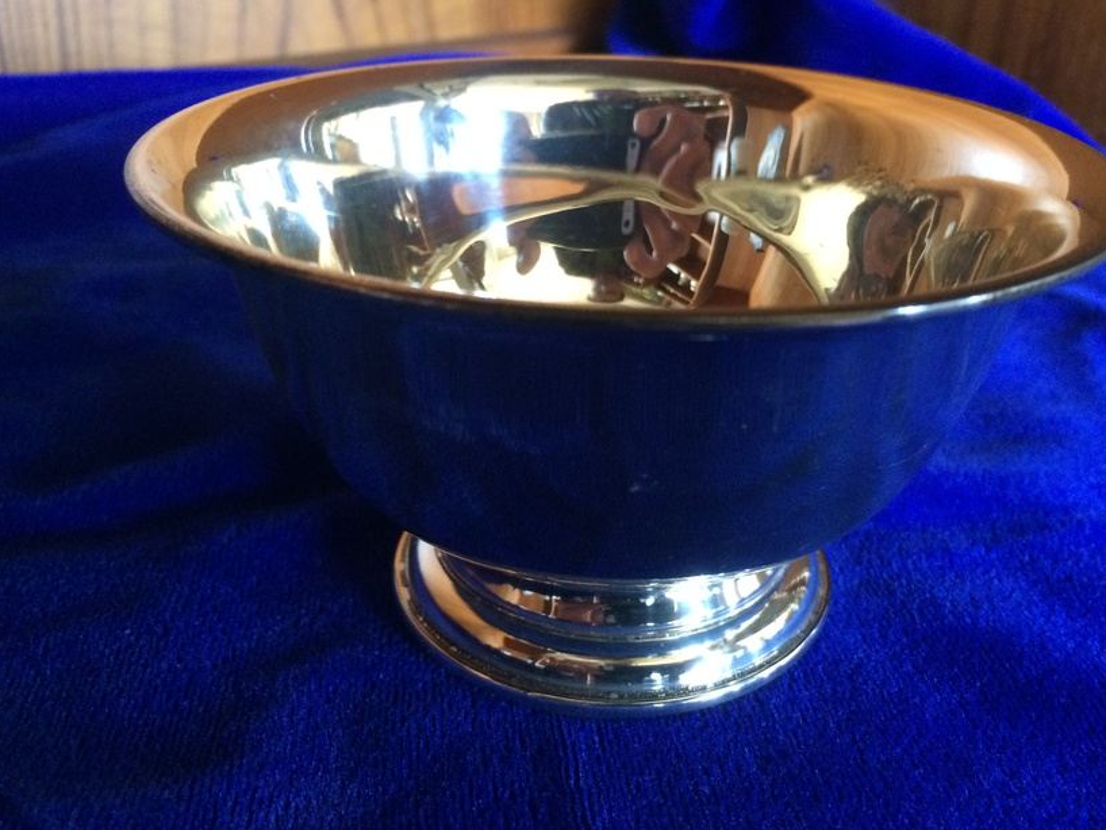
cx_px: 604
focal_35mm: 33
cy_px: 390
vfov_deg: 42.9
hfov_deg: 55.3
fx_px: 1055
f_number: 2.2
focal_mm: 4.12
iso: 320
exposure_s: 1/20
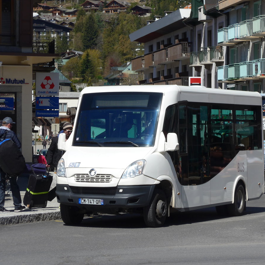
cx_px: 138
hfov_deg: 11.9
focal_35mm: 147
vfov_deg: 11.9
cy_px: 133
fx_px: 1273
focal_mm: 24.3
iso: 80
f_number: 5.2
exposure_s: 1/640
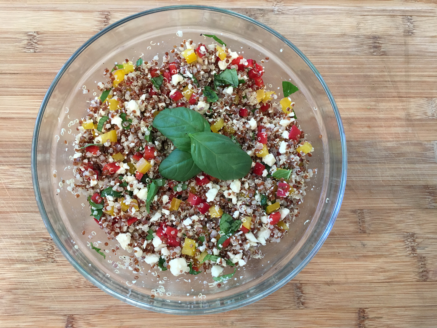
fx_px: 366
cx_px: 218
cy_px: 164
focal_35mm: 29
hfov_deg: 61.7
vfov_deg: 48.2
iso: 40
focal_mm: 4.15
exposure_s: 1/30
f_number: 2.2
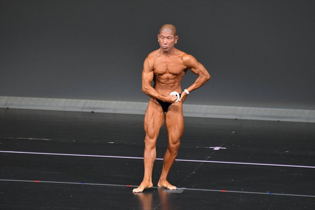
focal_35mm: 375
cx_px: 158
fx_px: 3280
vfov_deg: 3.7
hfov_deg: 5.5
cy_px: 105
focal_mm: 250
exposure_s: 1/400
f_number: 5.6
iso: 4000
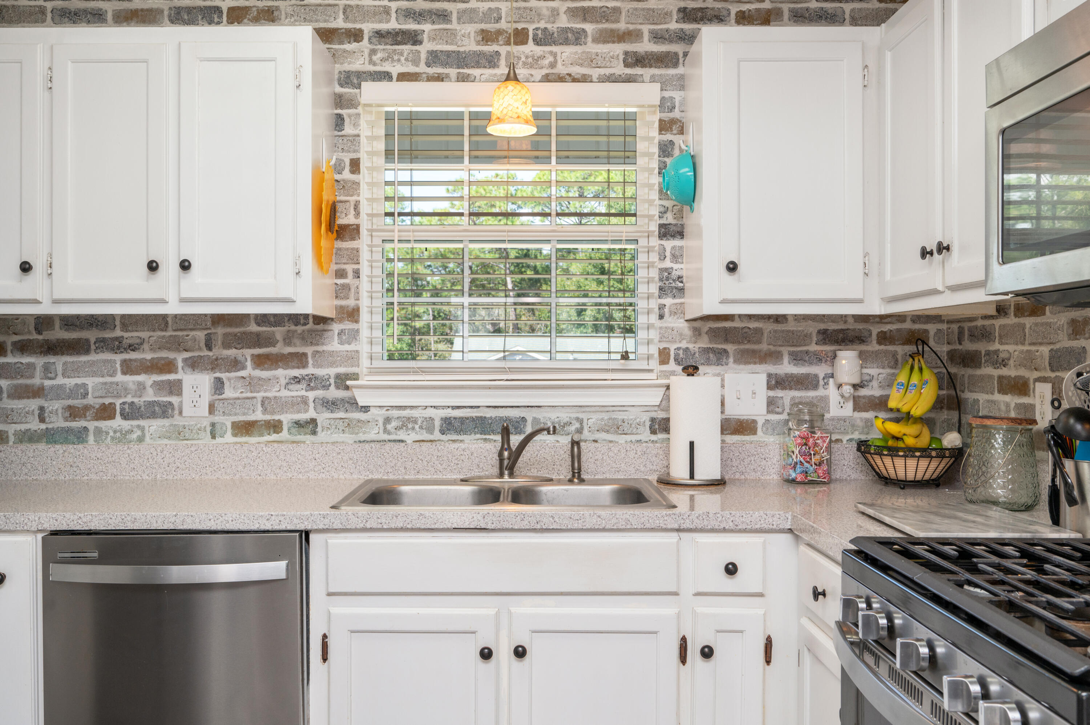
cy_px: 362
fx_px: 908
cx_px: 545
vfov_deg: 43.6
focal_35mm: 30
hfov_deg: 62.0
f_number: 9
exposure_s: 1/30
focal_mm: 30
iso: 320
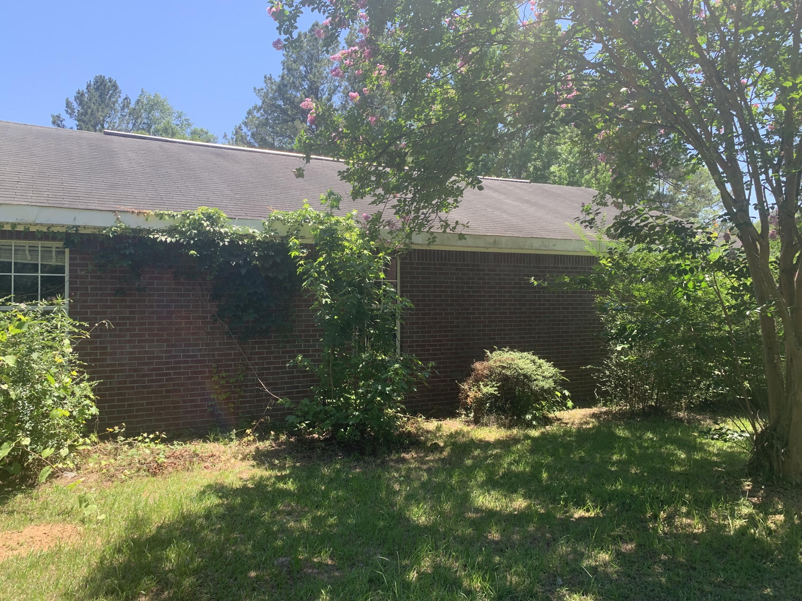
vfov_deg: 53.1
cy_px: 300
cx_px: 401
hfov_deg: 67.3
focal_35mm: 26
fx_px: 602
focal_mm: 4.25
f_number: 1.8
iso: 25
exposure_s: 1/497
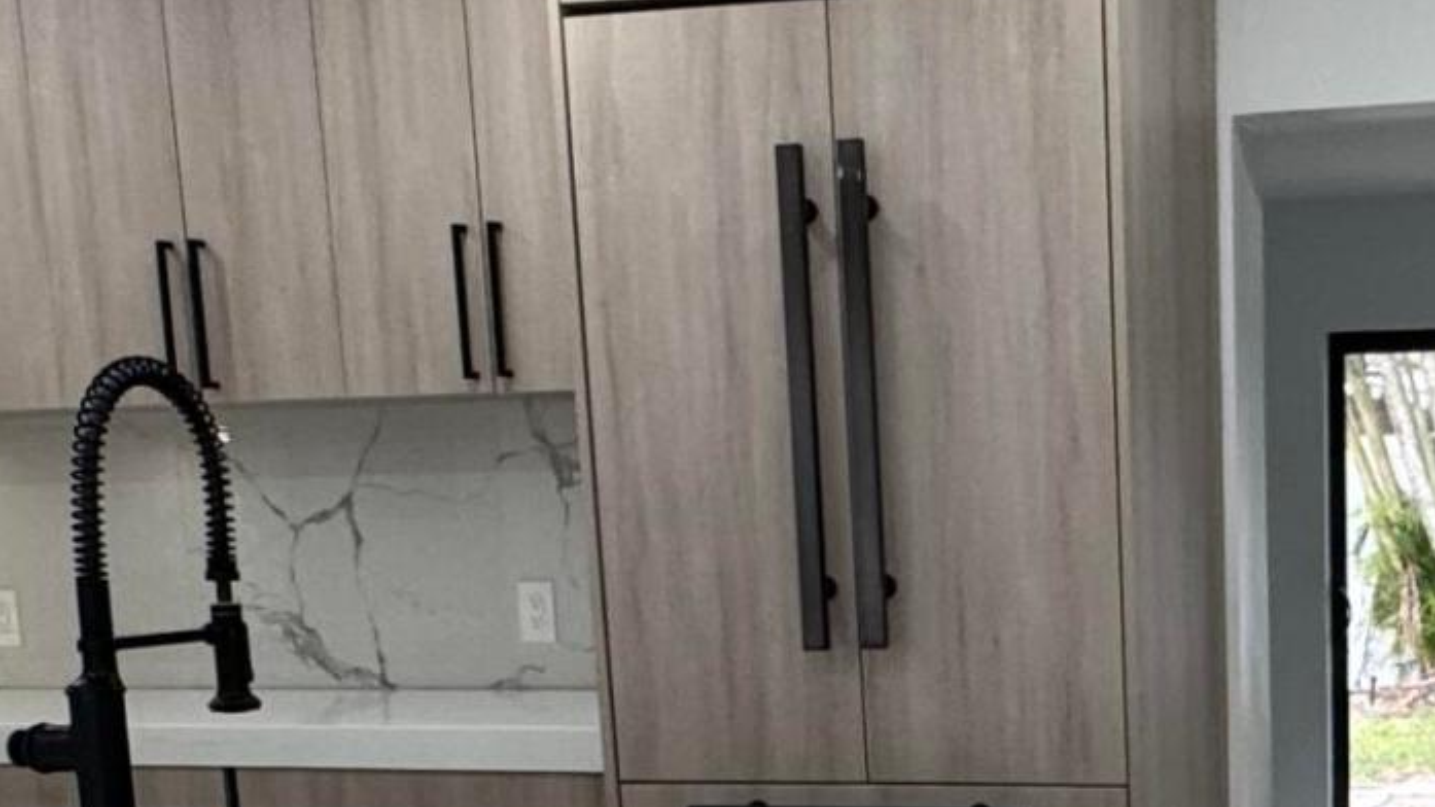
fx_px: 2397
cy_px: 920
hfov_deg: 32.3
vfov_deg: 18.3
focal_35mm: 63
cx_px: 1165
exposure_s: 1/120
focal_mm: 2.22
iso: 160
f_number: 2.2
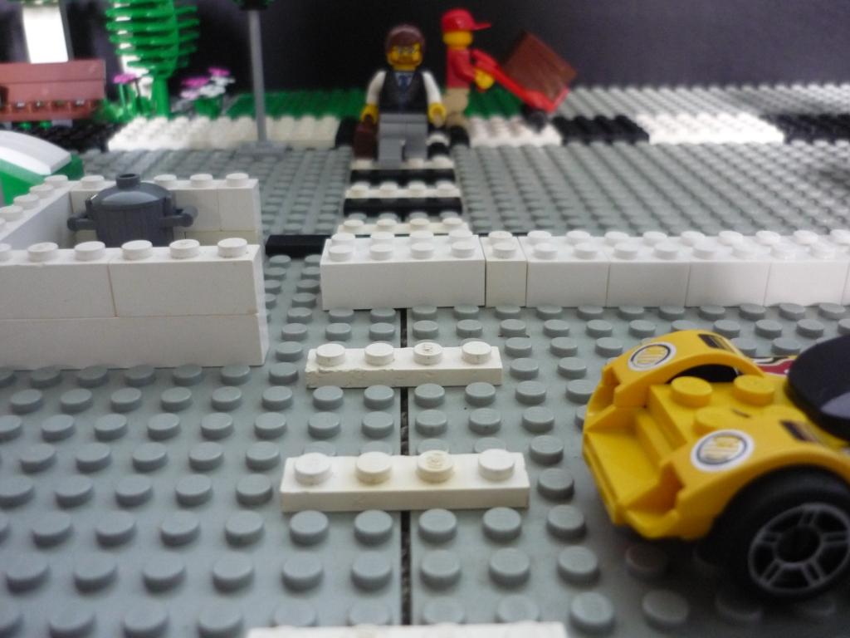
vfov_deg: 42.9
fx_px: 810
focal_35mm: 33
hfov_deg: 55.4
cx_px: 425
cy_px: 319
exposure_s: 1/15
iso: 400
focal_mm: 5.5
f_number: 2.8
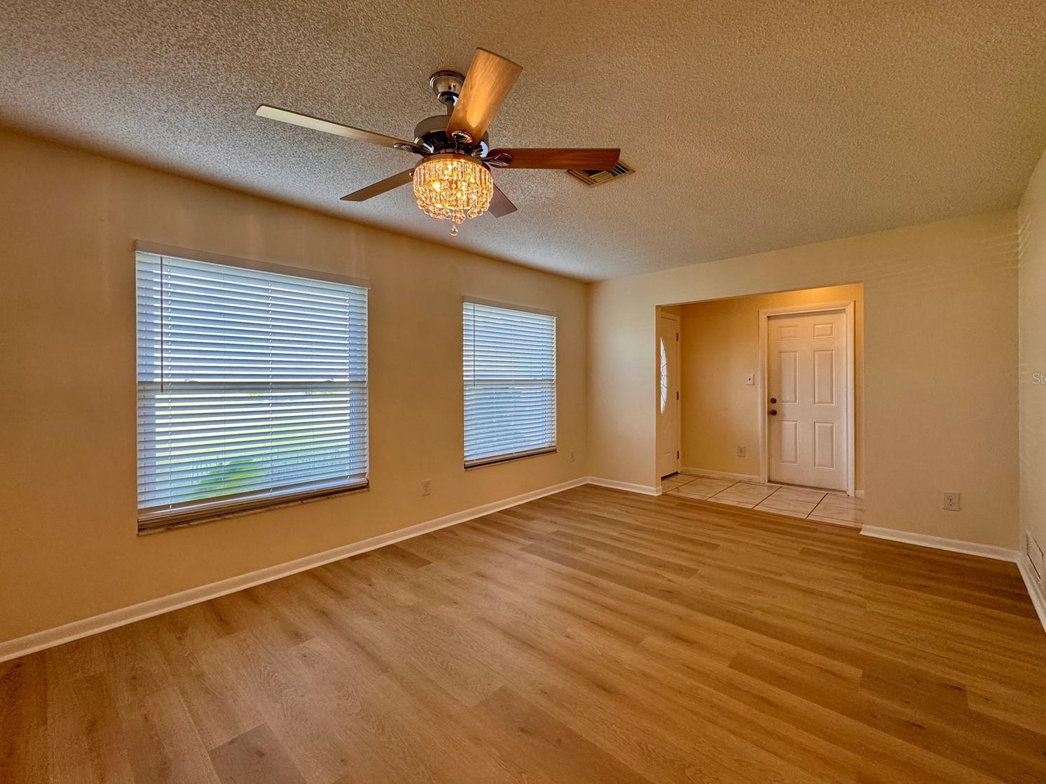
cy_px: 378
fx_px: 453
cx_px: 538
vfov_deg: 81.7
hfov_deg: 98.1
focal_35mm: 15
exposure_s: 1/120
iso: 160
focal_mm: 2.22
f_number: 2.2
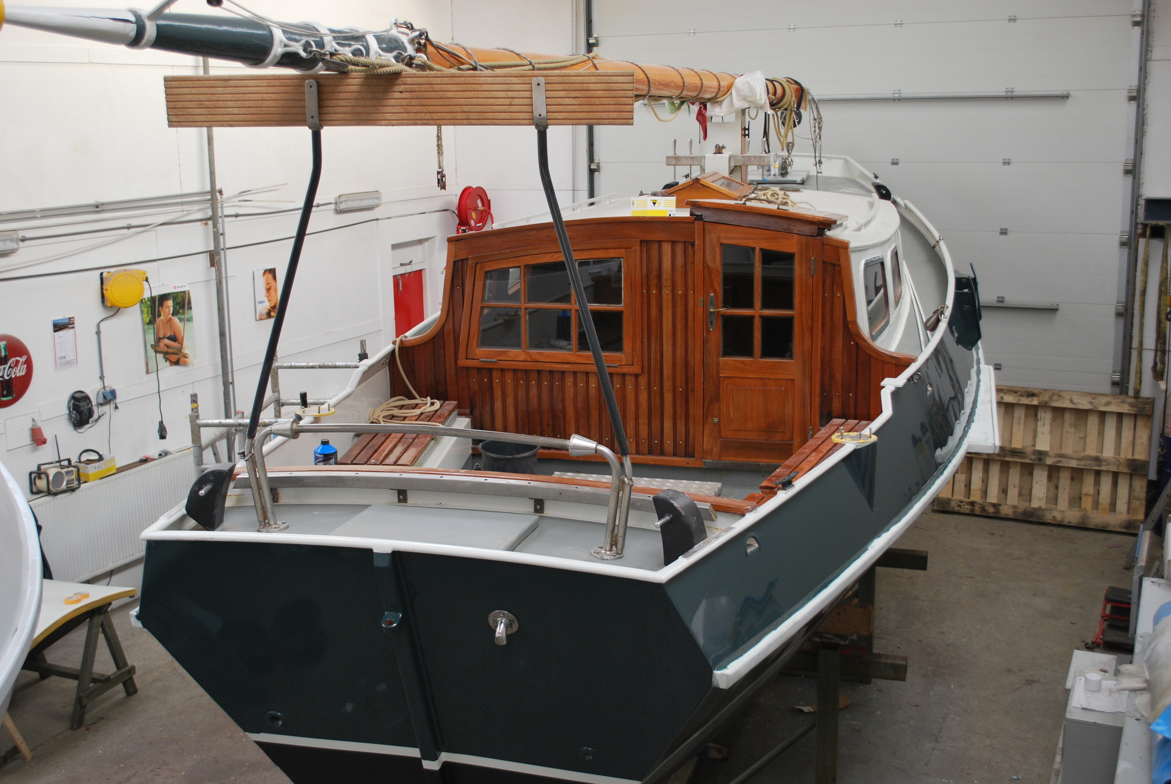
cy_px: 392
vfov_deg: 34.3
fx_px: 1270
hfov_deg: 49.5
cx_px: 586
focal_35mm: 39
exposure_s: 1/30
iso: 280
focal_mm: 26
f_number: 4.5
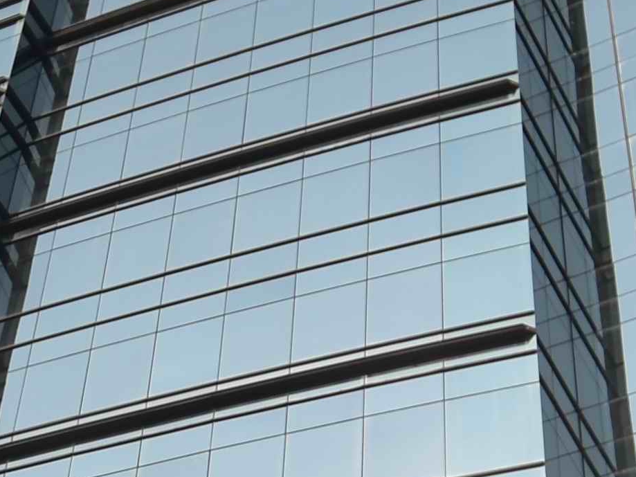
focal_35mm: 113
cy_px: 388
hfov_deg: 16.9
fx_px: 2076
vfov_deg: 13.0
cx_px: -64
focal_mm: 12
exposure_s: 1/2500
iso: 100
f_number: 3.8
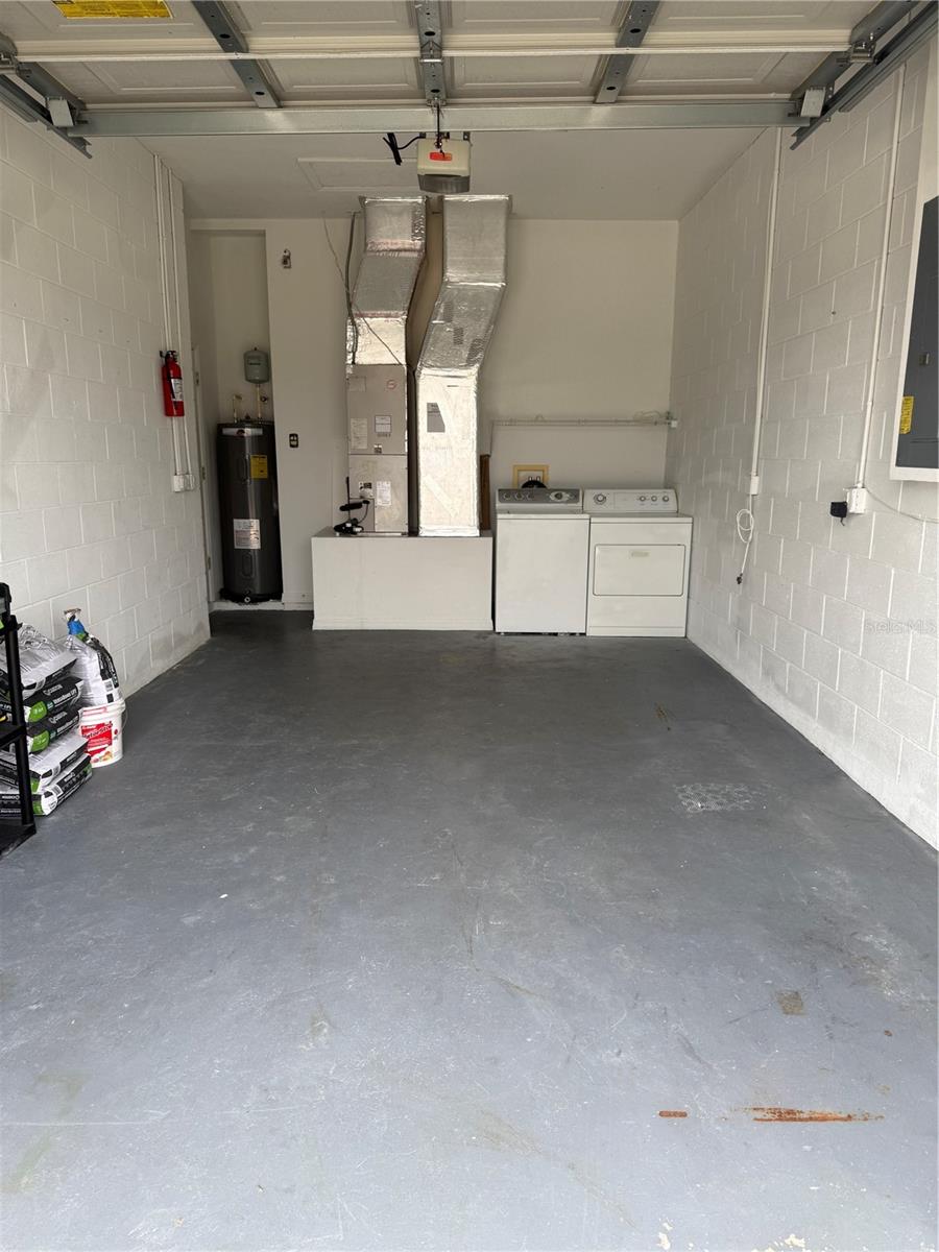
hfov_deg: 56.8
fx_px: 868
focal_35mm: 24
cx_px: 470
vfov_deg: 71.6
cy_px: 626
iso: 64
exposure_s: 1/223
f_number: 1.78
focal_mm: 6.76
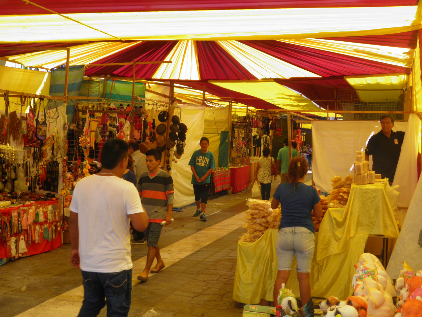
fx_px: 597
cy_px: 158
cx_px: 211
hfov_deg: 38.9
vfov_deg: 29.7
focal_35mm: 49
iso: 50
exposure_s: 1/125
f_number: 5.5
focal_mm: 8.9
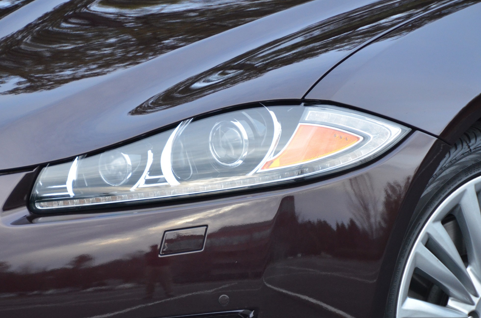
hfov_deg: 6.4
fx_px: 4333
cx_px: 216
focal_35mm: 325
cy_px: 201
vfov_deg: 4.2
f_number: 5.6
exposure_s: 1/125
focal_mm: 170
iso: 1600
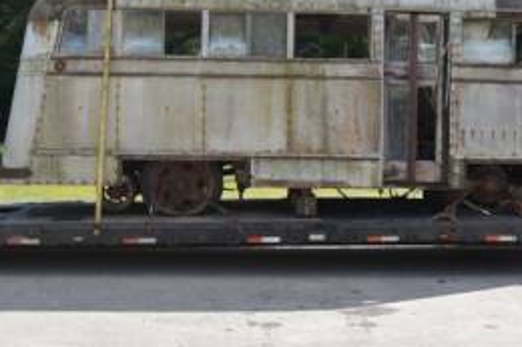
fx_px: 837
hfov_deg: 34.6
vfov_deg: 23.3
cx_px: 287
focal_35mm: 58
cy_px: 116
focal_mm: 25
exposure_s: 1/250
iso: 180
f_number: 8
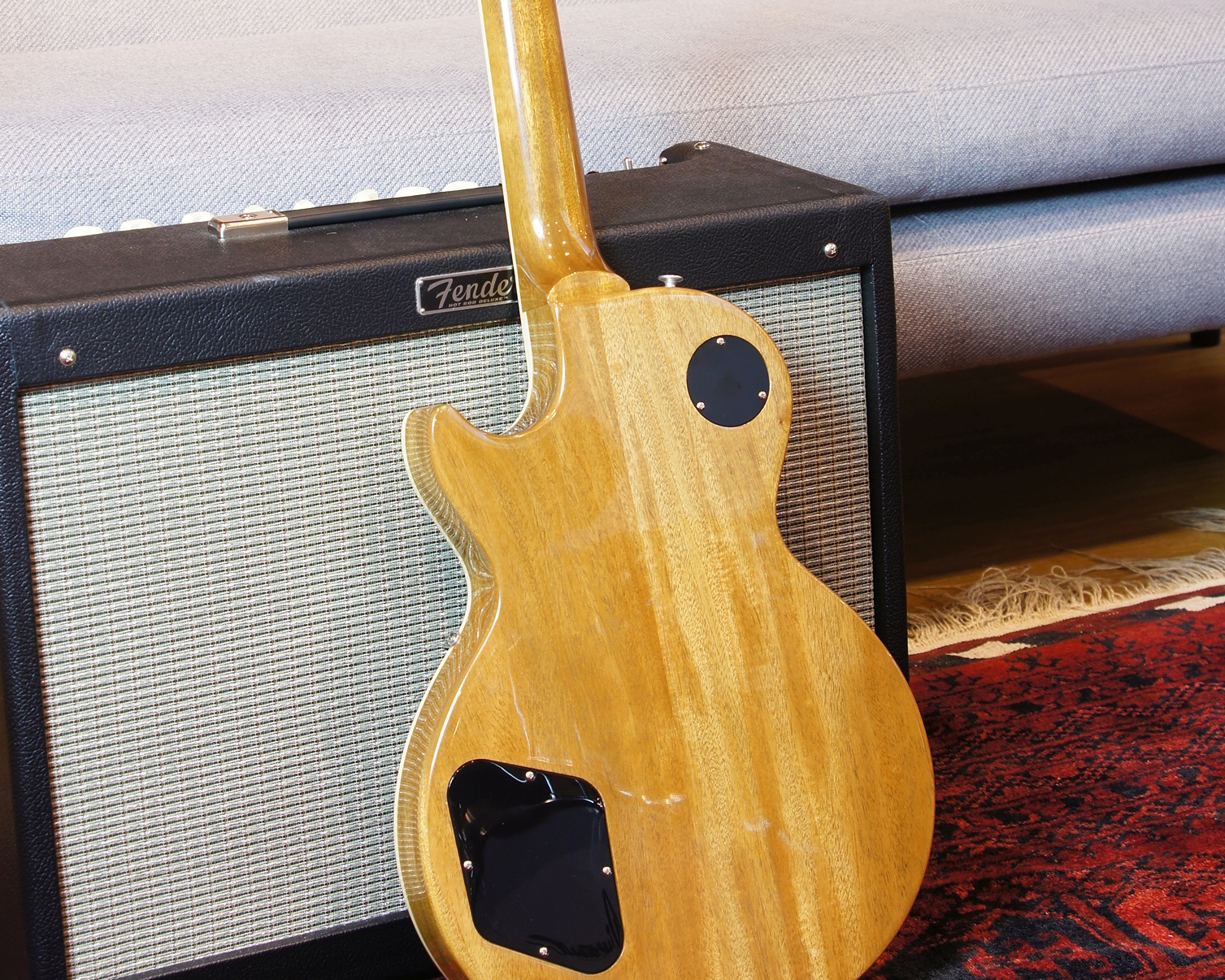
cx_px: 615
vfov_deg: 20.3
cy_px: 198
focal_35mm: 75
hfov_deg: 25.5
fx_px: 2709
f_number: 7.1
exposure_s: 1/2
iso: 100
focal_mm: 35
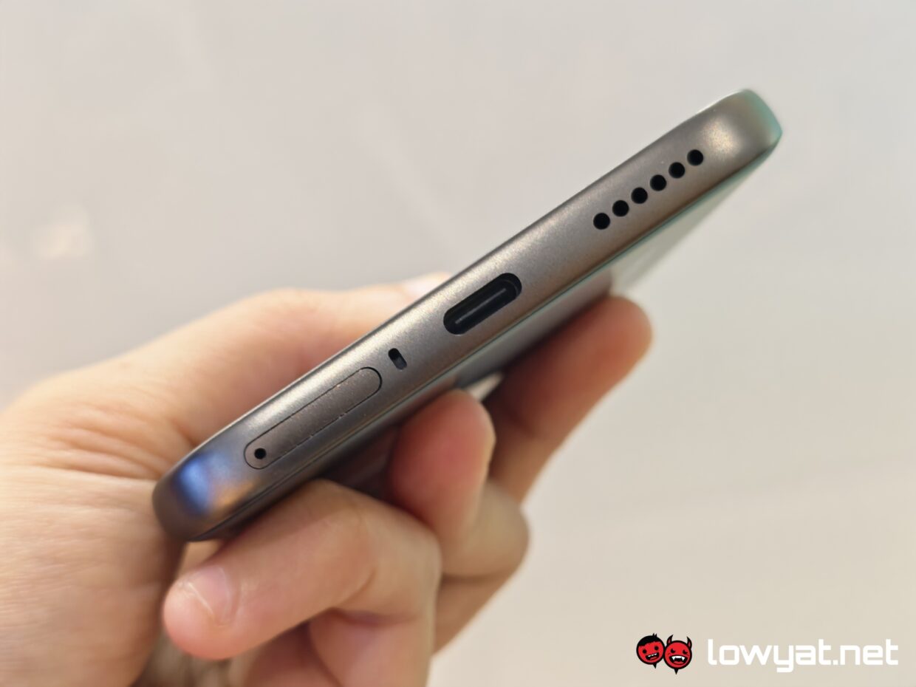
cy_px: 344
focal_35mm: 46
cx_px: 458
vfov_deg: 31.5
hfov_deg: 41.2
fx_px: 1217
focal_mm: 5.4
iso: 100
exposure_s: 1/50
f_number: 1.6
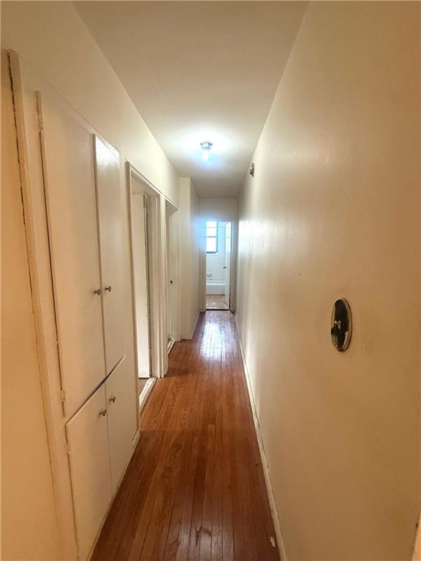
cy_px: 280
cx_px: 210
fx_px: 227
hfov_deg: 85.7
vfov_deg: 102.1
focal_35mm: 14
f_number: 2.2
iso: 400
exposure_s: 1/60
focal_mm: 2.22
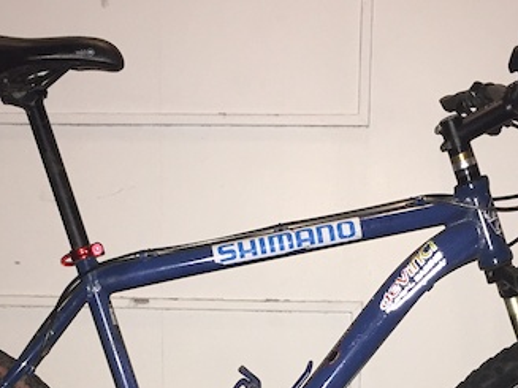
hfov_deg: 27.4
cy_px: 437
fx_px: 1062
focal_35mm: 71
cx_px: 265
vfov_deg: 19.7
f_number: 2.2
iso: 160
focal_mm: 4.15
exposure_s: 1/16
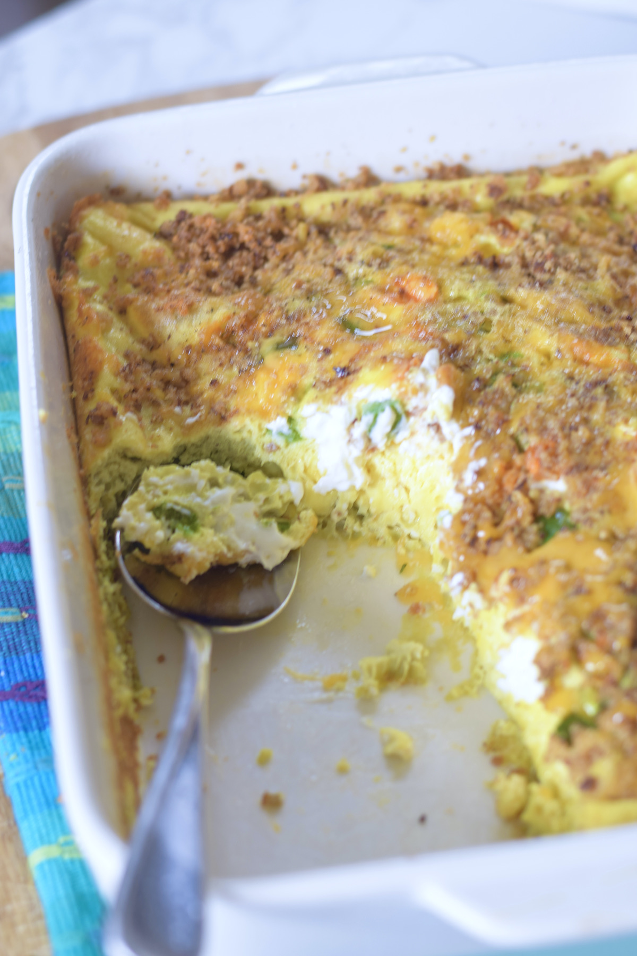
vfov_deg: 27.0
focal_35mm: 75
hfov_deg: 18.2
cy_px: 478
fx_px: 1990
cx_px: 318
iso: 200
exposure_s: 1/50
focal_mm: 50
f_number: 4
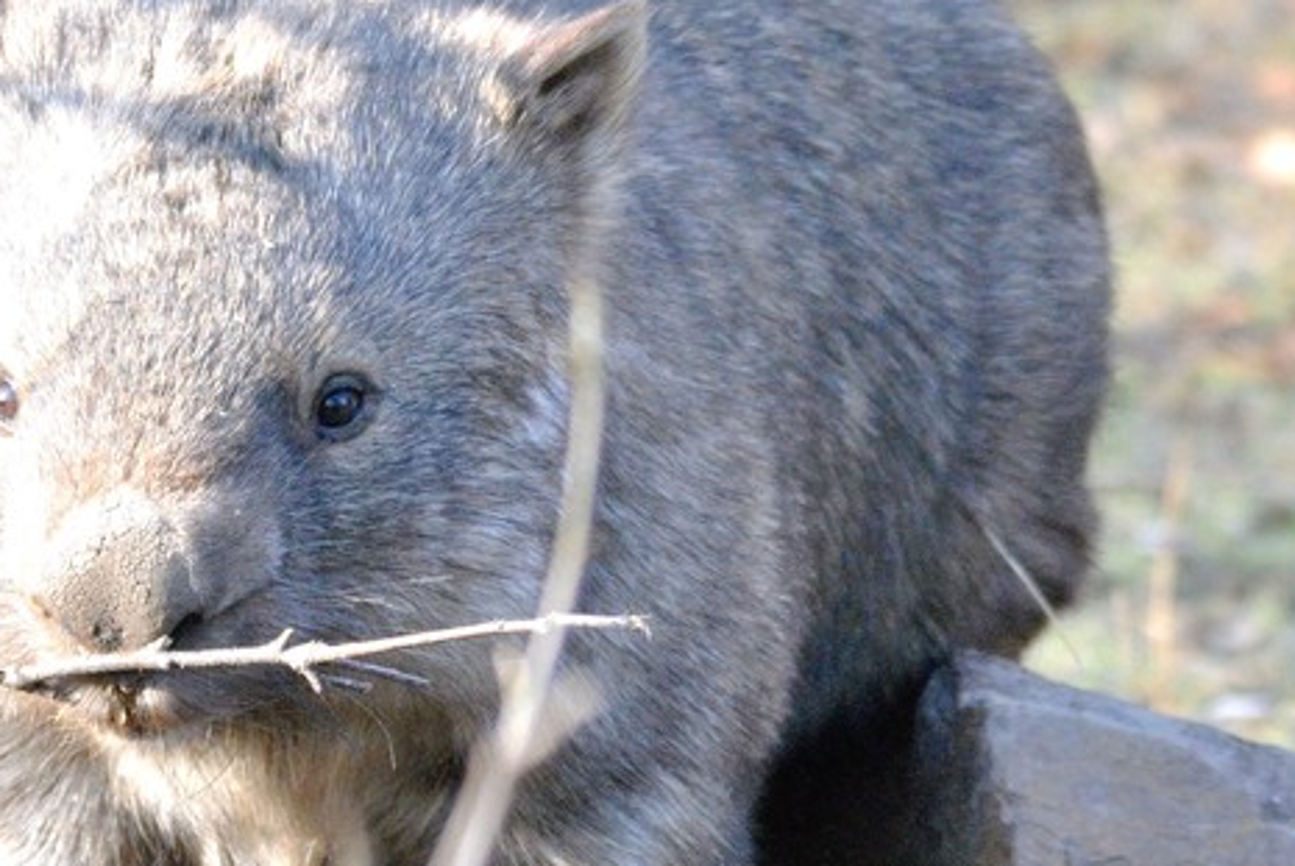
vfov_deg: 2.2
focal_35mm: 628
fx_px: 22611
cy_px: 547
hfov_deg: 3.3
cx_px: 262
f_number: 5
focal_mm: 190
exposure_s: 1/400
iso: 1600
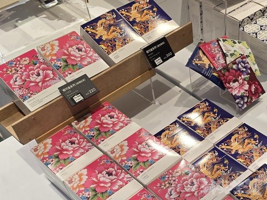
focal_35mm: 23
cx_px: 134
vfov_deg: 58.9
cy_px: 100
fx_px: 177
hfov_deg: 73.9
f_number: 1.7
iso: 64
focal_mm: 6.3
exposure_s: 1/120
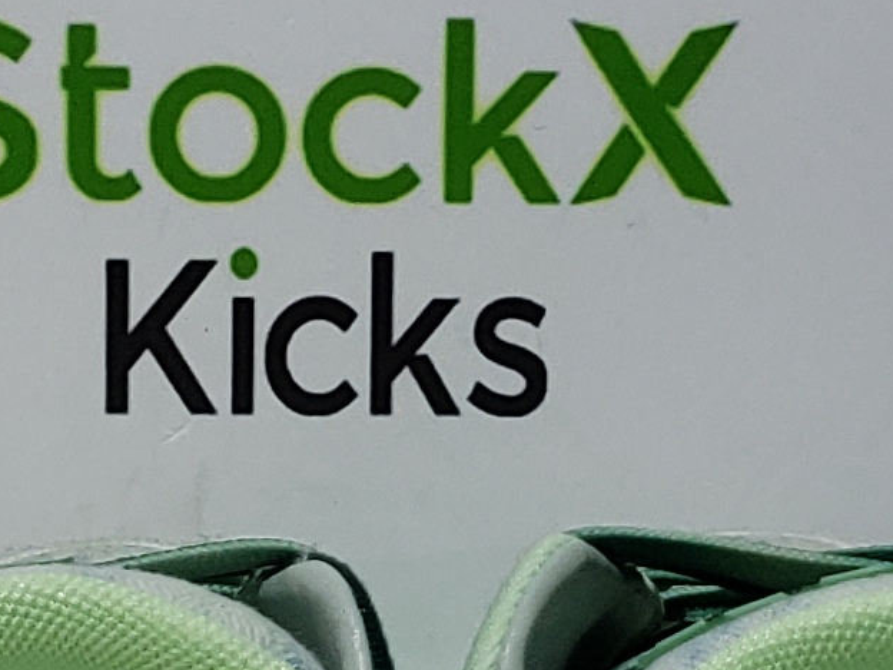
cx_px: 432
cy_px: 409
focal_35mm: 168
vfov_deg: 8.8
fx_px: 4334
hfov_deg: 11.8
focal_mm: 4.3
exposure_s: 1/904
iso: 50
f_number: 1.5
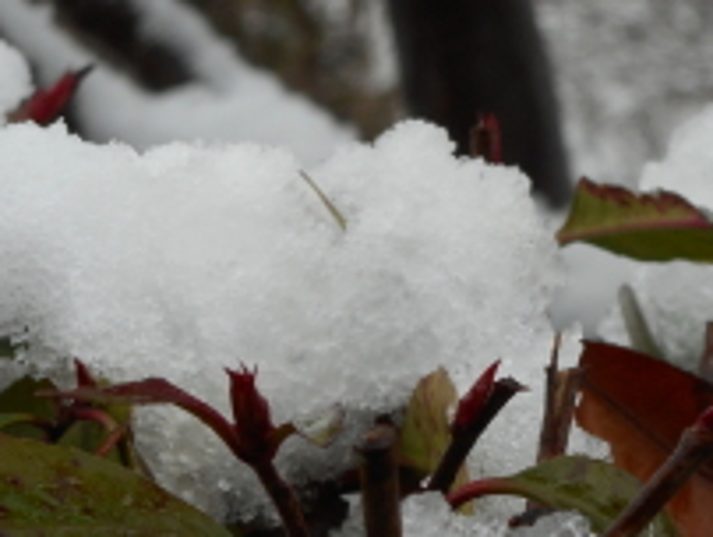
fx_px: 5197
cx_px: 381
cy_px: 482
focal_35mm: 252
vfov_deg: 5.9
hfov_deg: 7.8
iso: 80
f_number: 5.8
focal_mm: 18.2
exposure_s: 1/160
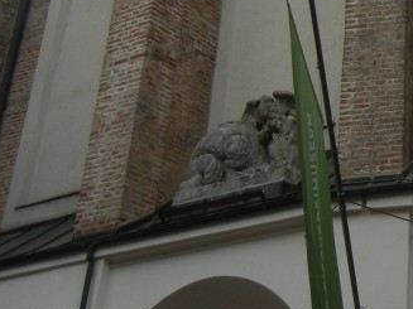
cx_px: 514
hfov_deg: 19.5
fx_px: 1121
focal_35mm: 94
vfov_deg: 15.4
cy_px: -19
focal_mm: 5.4
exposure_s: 1/337
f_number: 3.5
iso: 160
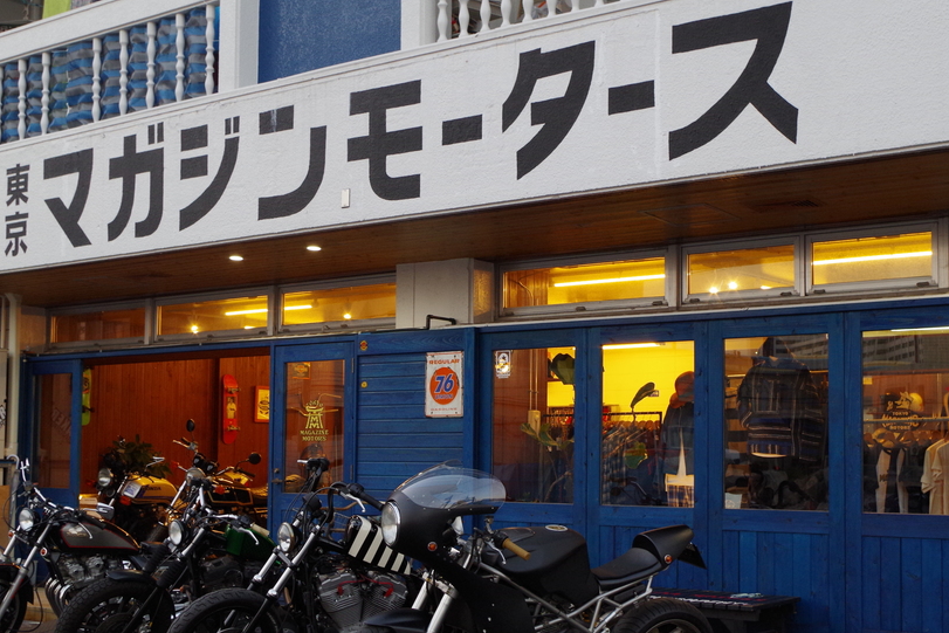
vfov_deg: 25.5
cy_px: 371
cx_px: 475
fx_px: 1397
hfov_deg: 37.5
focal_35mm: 53
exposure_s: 1/60
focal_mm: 28.13
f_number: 6.3
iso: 800
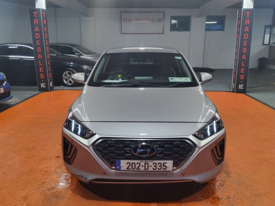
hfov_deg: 67.3
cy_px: 103
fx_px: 207
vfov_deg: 53.1
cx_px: 138
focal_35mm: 26
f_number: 2
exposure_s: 1/50
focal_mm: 3.08
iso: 160
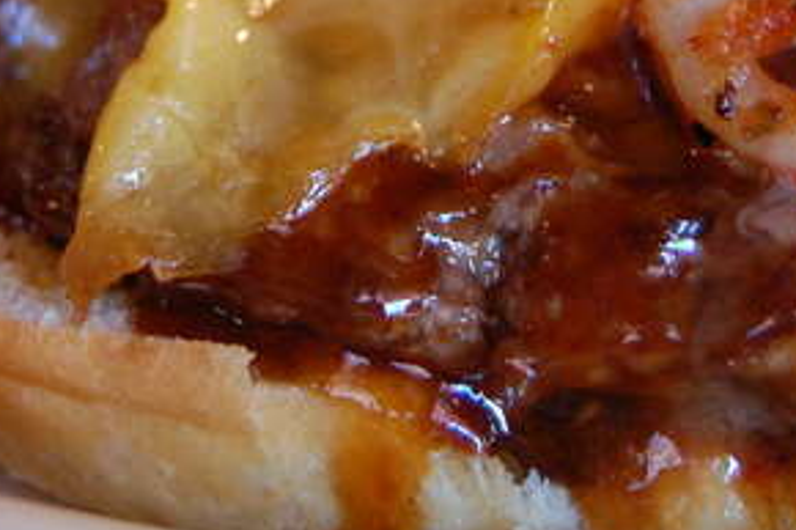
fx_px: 4119
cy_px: -69
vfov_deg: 7.3
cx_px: 395
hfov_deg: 11.0
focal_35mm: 186
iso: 1250
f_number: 5.3
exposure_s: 1/8
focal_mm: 45
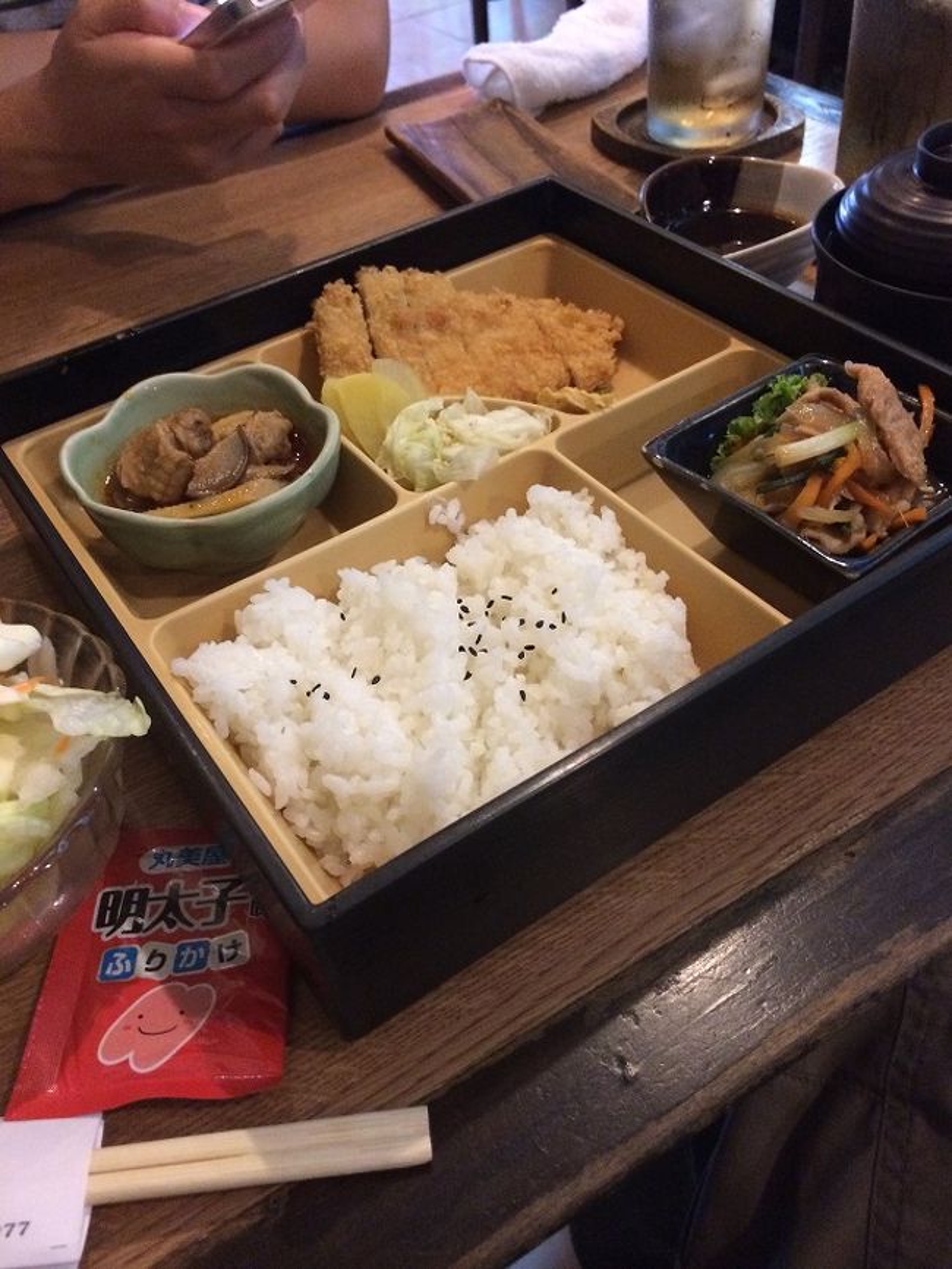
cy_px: 634
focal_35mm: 30
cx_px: 476
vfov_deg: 60.0
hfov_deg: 46.8
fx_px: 1100
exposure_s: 1/15
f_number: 2.2
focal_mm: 4.12
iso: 320
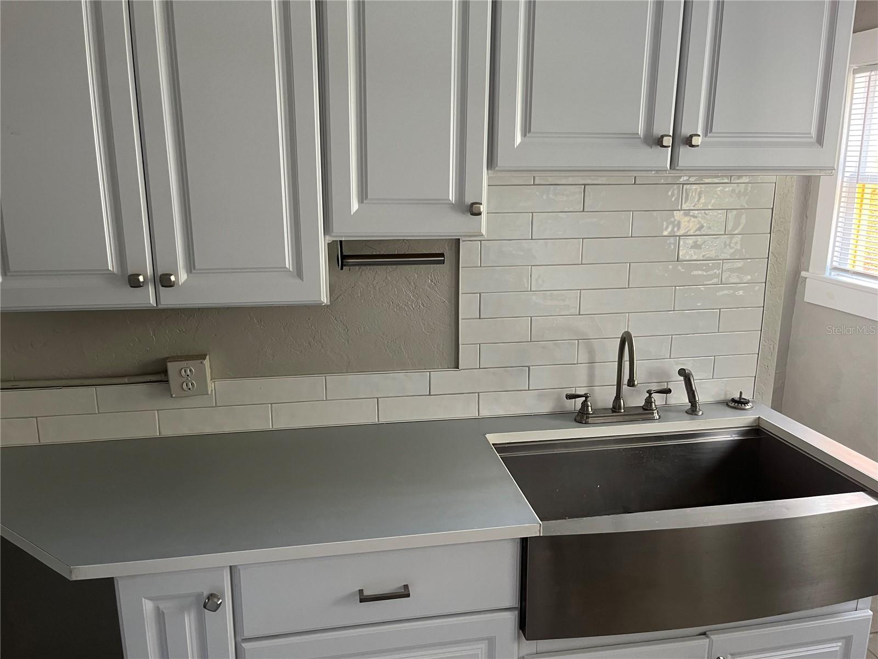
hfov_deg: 67.3
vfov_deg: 53.1
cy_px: 330
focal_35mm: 26
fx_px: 659
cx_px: 439
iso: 125
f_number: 1.6
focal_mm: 5.1
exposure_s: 1/69
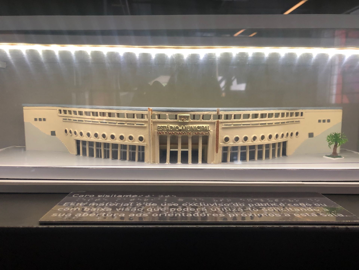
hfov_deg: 63.4
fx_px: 290
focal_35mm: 28
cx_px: 180
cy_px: 135
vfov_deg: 49.7
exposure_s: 1/30
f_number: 1.8
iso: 40
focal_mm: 4
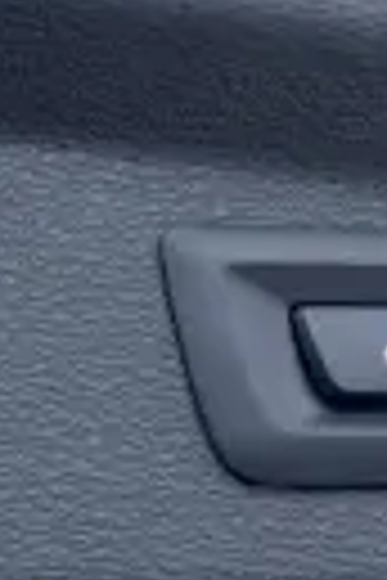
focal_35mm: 139
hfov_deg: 9.8
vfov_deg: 14.7
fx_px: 2241
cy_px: 103
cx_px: 428
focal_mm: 6.76
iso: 160
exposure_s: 1/60
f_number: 1.78
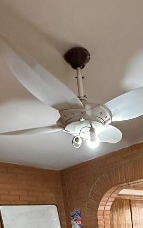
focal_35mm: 40
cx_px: 110
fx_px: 249
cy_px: 255
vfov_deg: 39.5
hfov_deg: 31.4
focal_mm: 2.22
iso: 800
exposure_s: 1/50
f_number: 2.2
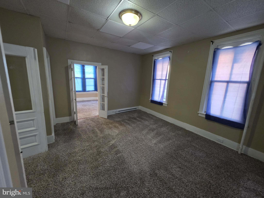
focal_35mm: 13
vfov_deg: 89.9
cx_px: 132
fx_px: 99
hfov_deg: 106.2
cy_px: 99
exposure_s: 1/60
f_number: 1.9
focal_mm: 2.2
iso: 500
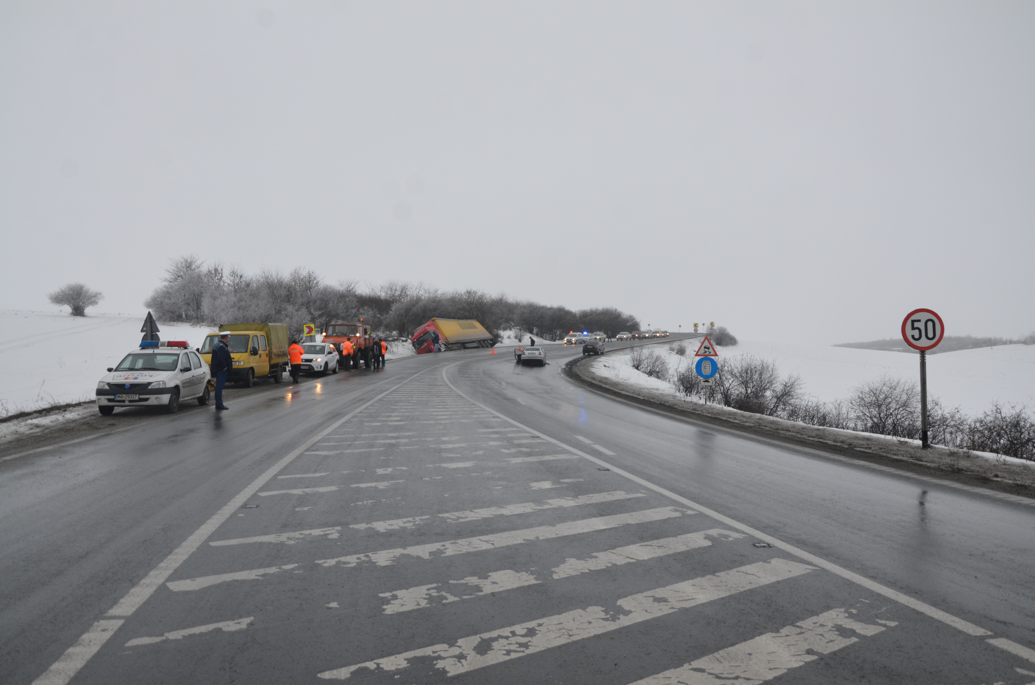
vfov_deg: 47.7
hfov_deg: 67.5
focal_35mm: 27
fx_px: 775
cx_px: 518
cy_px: 342
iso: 400
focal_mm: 18
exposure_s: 1/320
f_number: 9
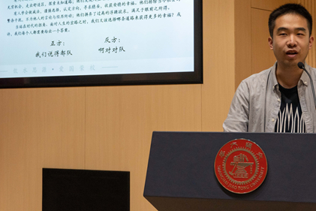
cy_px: 69
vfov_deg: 17.7
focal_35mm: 77
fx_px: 676
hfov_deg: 26.2
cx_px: 191
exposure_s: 1/160
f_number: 4.5
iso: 1600
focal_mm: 36
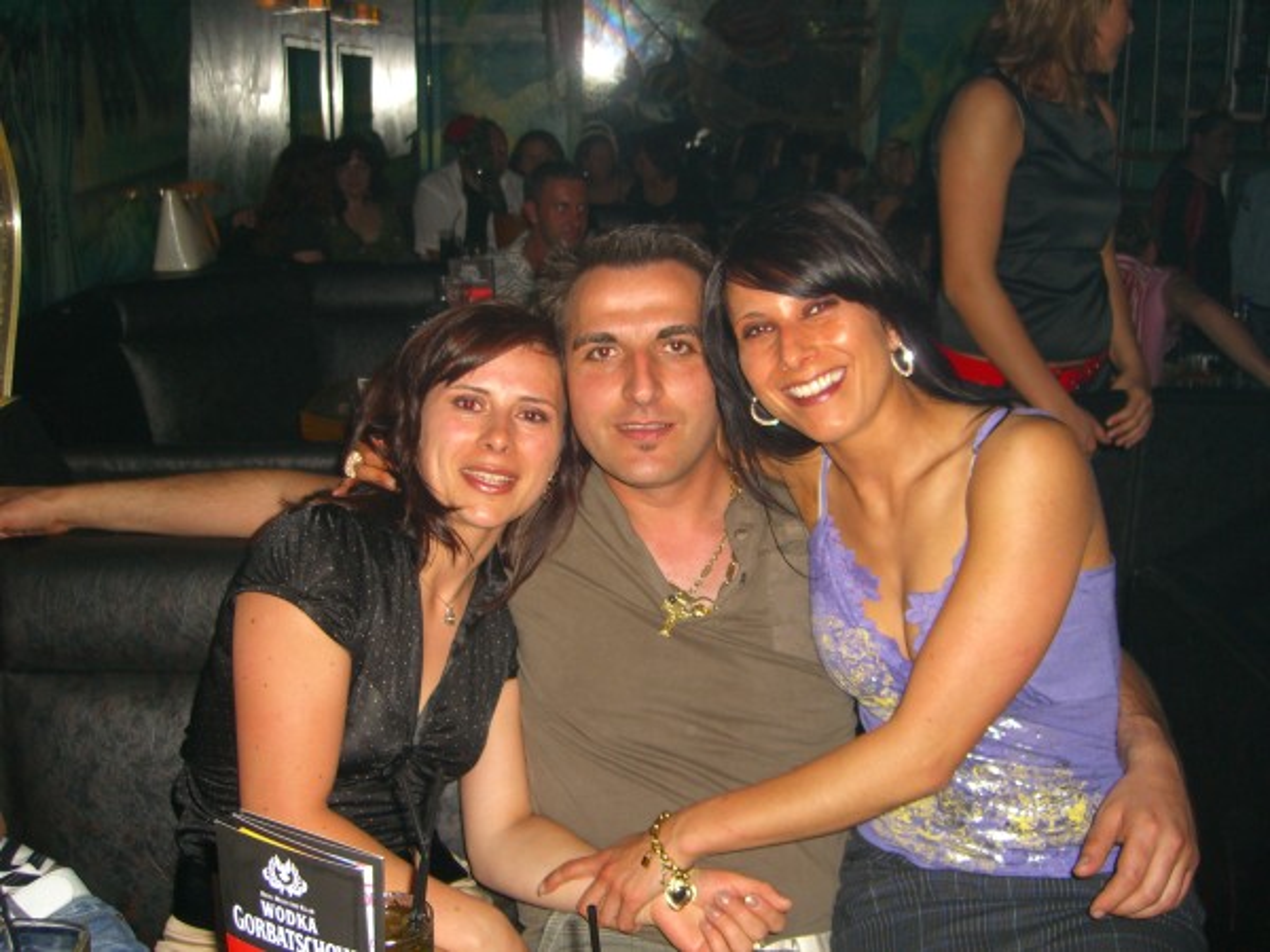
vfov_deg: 37.7
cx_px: 635
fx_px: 1394
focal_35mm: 38
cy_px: 476
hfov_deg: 49.0
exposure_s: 1/60
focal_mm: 7.9
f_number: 2.8
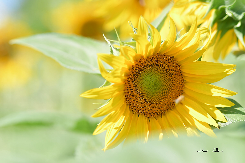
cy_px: 82
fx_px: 864
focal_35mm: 127
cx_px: 122
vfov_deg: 10.8
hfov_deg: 16.1
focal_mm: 85
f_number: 2
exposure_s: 1/1250
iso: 100
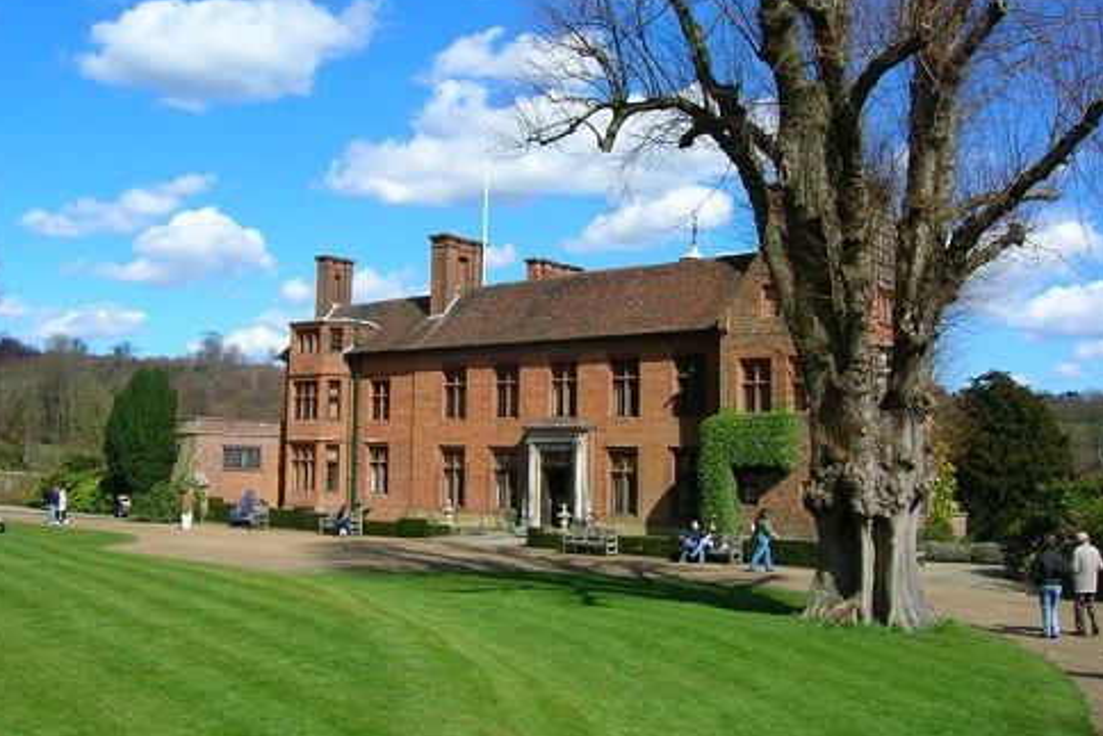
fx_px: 1103
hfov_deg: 53.1
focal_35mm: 36
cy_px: 355
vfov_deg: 36.9
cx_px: 548
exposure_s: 1/358
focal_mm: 5.7
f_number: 4.9
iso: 50
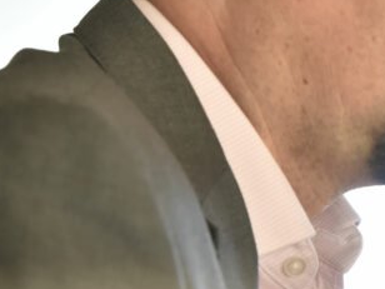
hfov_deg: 3.1
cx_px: 372
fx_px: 7107
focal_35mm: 639
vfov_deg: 2.3
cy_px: 73
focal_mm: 200
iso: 800
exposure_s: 1/200
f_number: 4
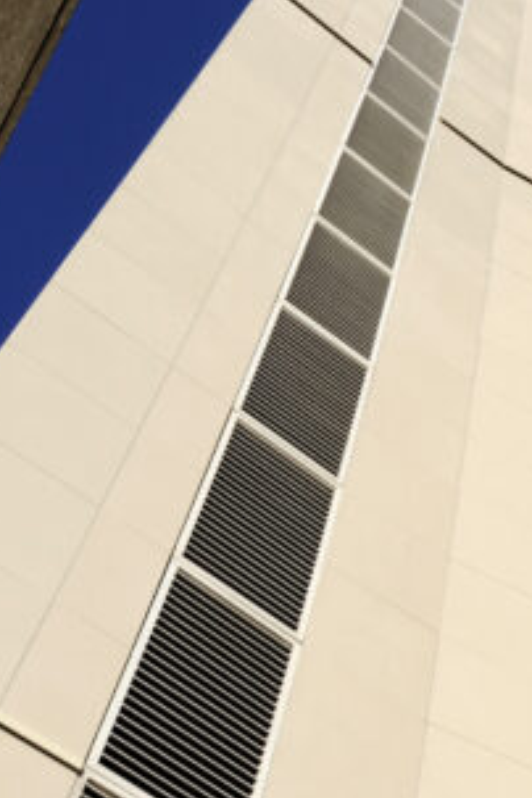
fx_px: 1795
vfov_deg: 24.6
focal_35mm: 81
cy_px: 144
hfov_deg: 15.3
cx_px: 843
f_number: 16
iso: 400
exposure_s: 1/500
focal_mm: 32
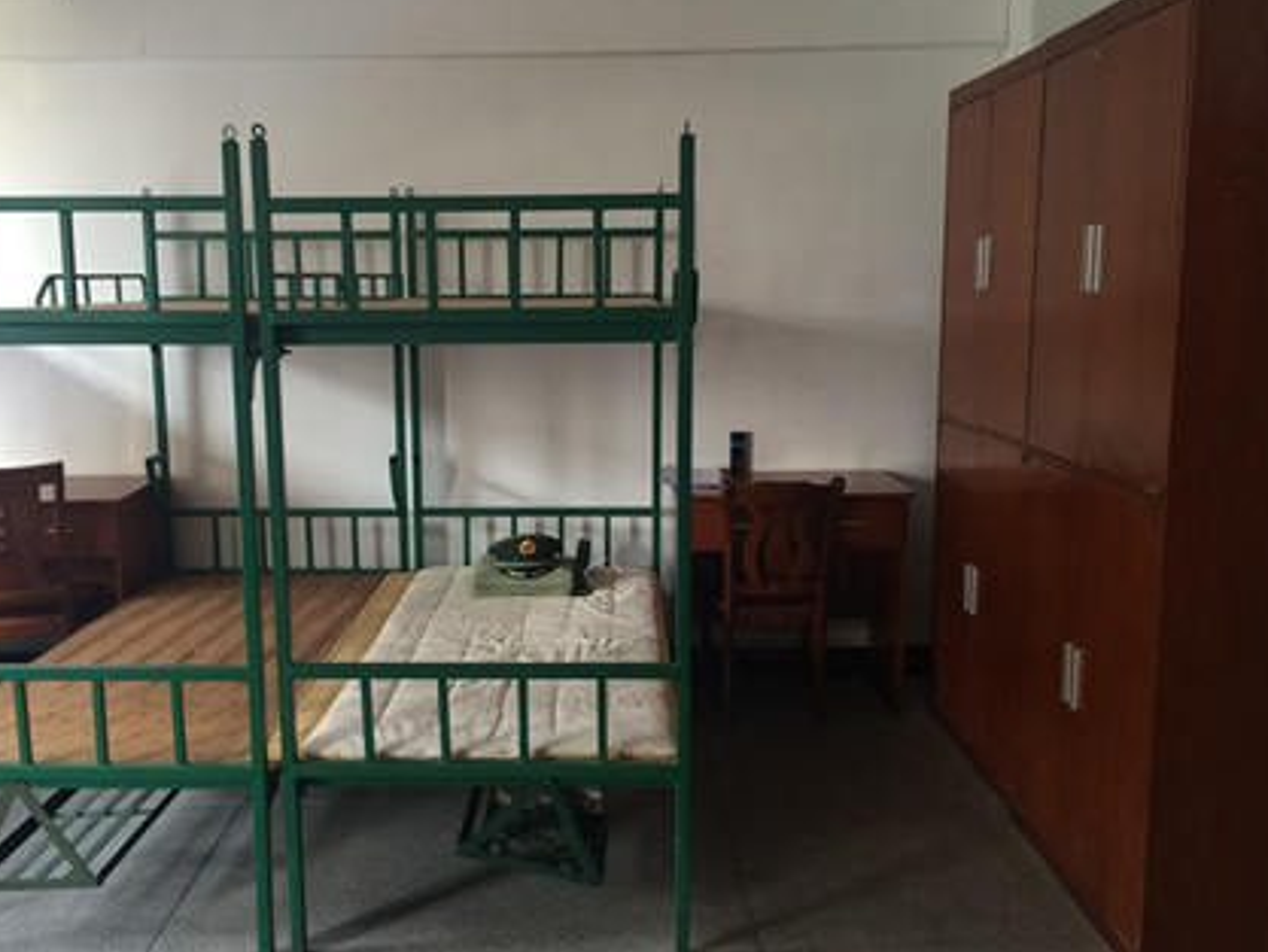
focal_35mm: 36
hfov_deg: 51.2
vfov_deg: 39.7
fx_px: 1319
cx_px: 566
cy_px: 503
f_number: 2.2
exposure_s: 1/30
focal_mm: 4.12
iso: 80
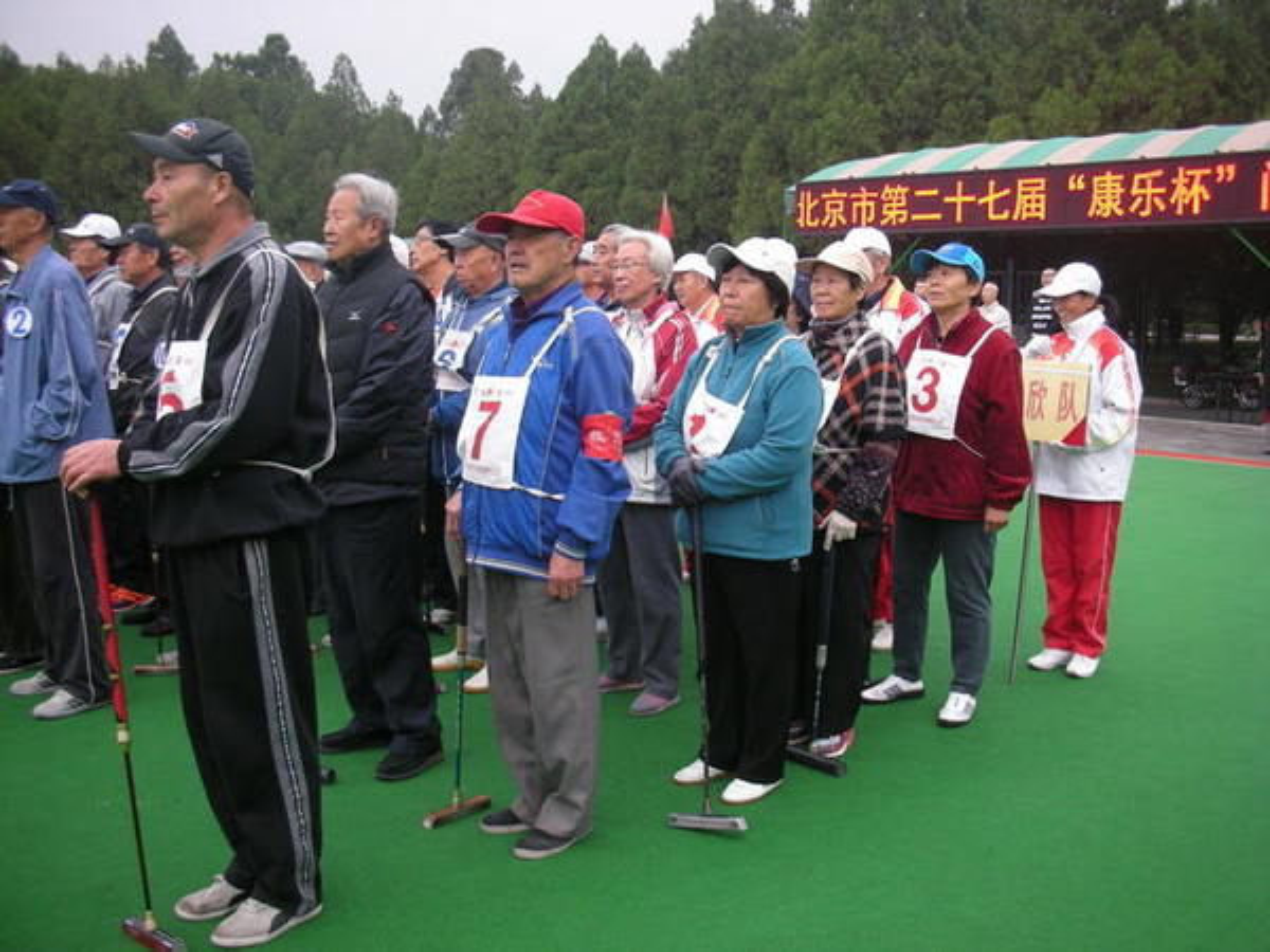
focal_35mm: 35
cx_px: 635
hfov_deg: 52.6
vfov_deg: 40.7
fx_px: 1284
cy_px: 476
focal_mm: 5.8
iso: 66
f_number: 2.8
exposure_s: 1/124
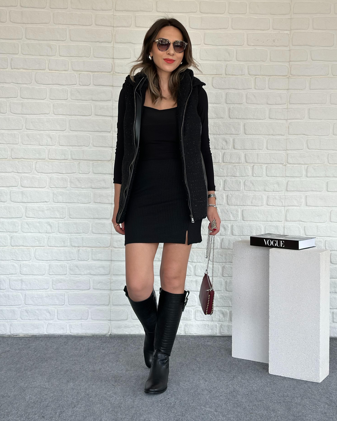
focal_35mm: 51
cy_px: 194
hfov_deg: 29.7
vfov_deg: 36.6
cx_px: 170
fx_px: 636
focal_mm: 6.86
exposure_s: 1/393
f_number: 1.78
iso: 80
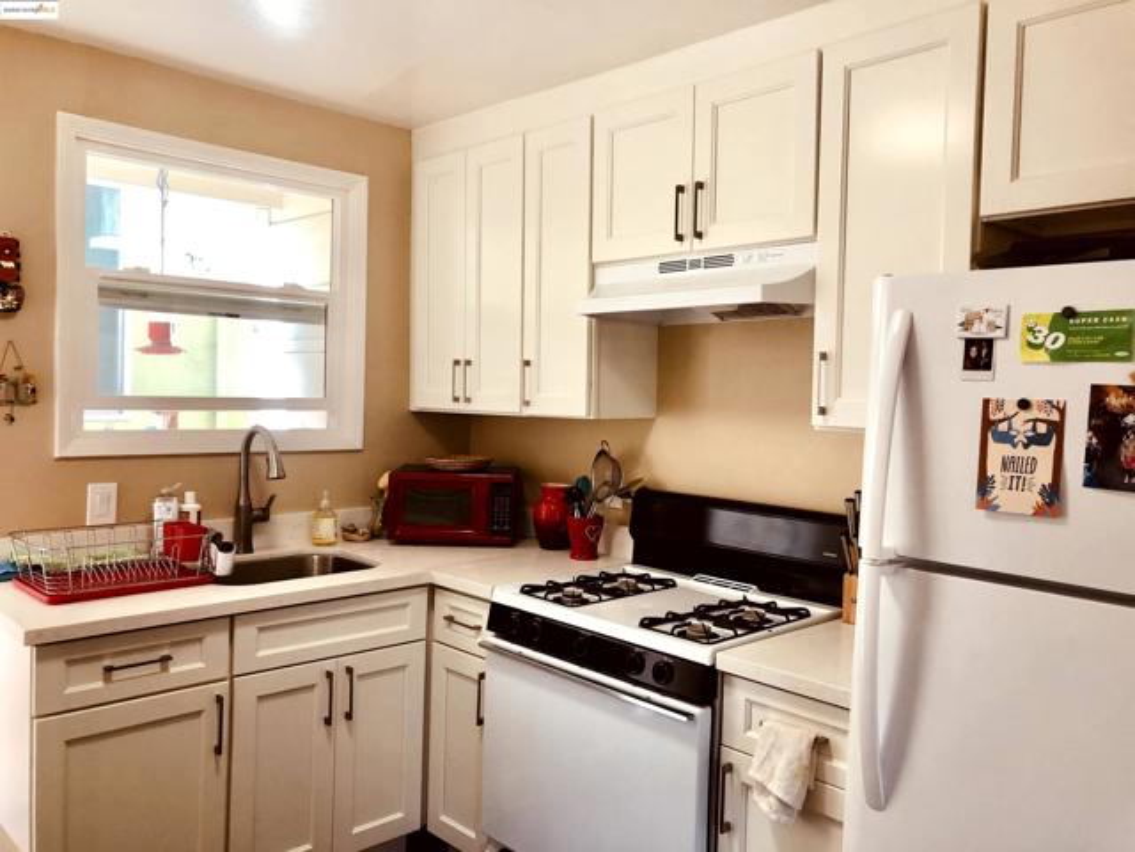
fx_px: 918
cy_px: 426
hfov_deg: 63.4
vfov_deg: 49.7
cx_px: 568
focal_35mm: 28
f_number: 1.8
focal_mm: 3.99
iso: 25
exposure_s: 1/40
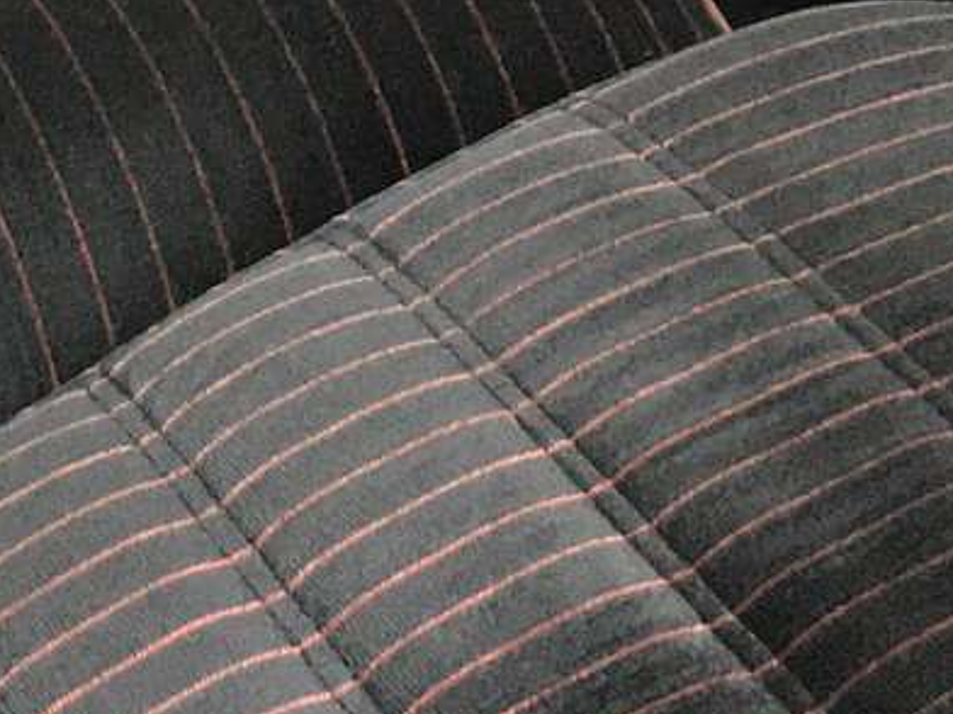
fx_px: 3937
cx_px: -338
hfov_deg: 13.2
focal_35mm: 143
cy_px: -595
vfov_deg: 9.8
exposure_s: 1/33
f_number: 1.8
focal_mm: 3.99
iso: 200
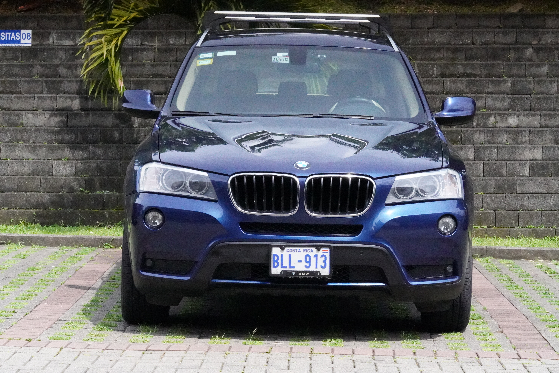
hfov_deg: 18.2
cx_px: 280
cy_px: 186
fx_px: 1747
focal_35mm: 112
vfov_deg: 12.2
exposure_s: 1/4000
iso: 16000
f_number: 16
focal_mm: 75
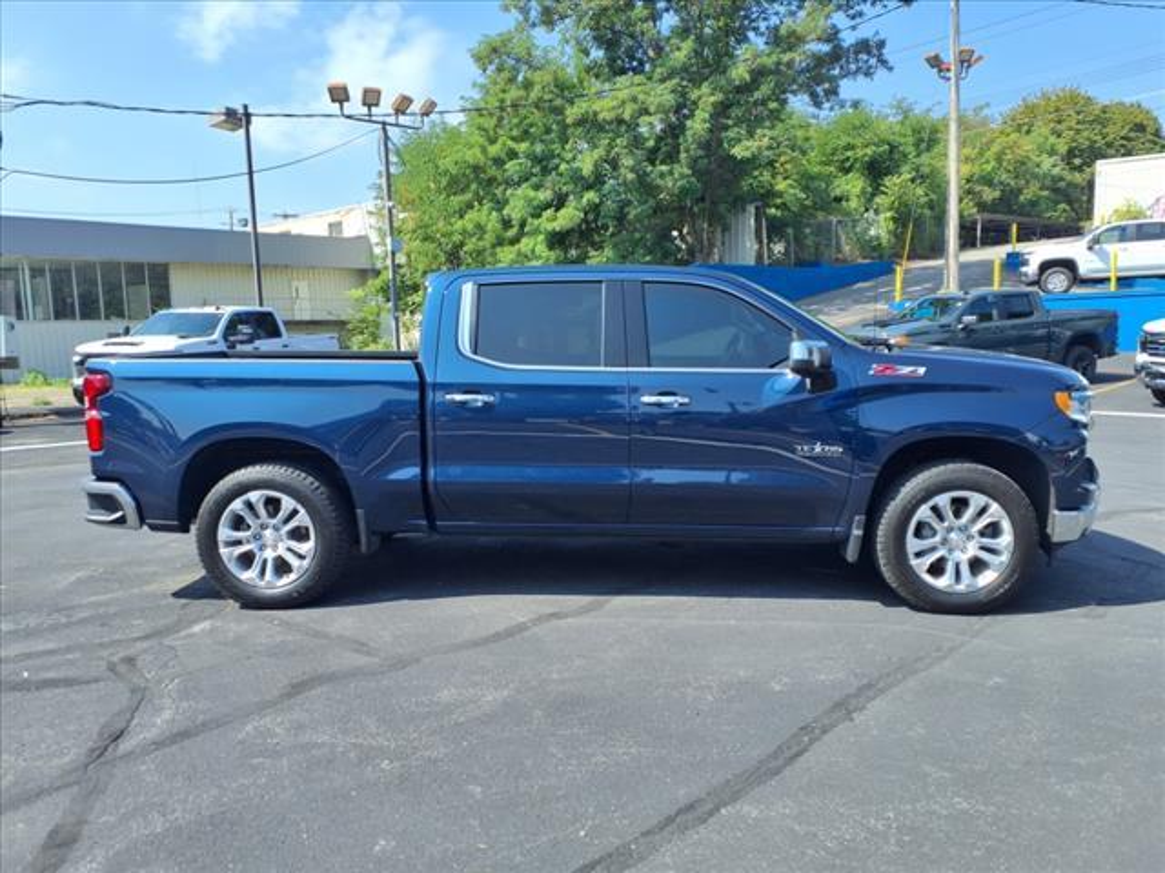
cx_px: 582
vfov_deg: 51.4
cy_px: 436
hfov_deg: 65.3
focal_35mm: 27
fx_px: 909
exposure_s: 1/1250
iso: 40
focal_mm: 3.58
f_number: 1.9
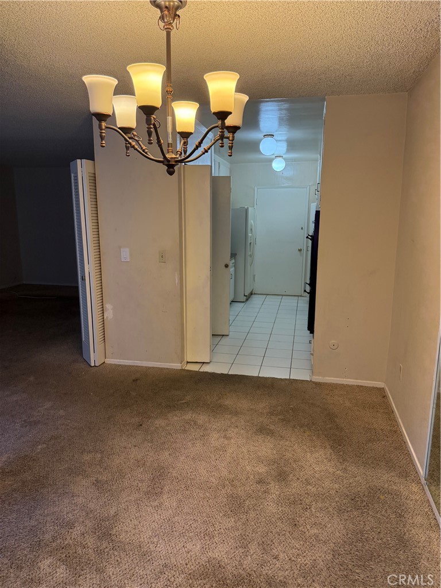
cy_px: 294
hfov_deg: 56.8
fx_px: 408
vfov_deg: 71.6
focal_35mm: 24
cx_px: 220
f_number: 1.78
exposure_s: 1/120
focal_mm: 6.76
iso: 250
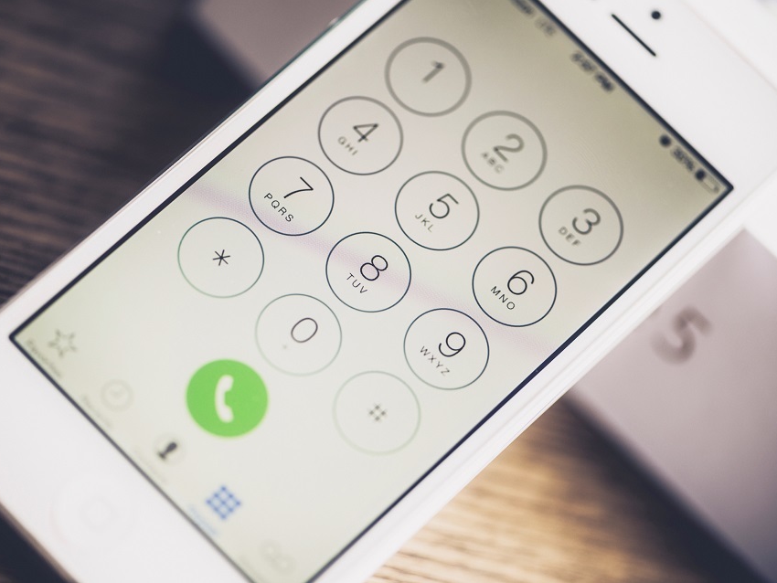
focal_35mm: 114
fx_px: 2560
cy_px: 292
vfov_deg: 13.0
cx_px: 359
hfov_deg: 17.3
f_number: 4
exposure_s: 1/100
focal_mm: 105
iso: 320
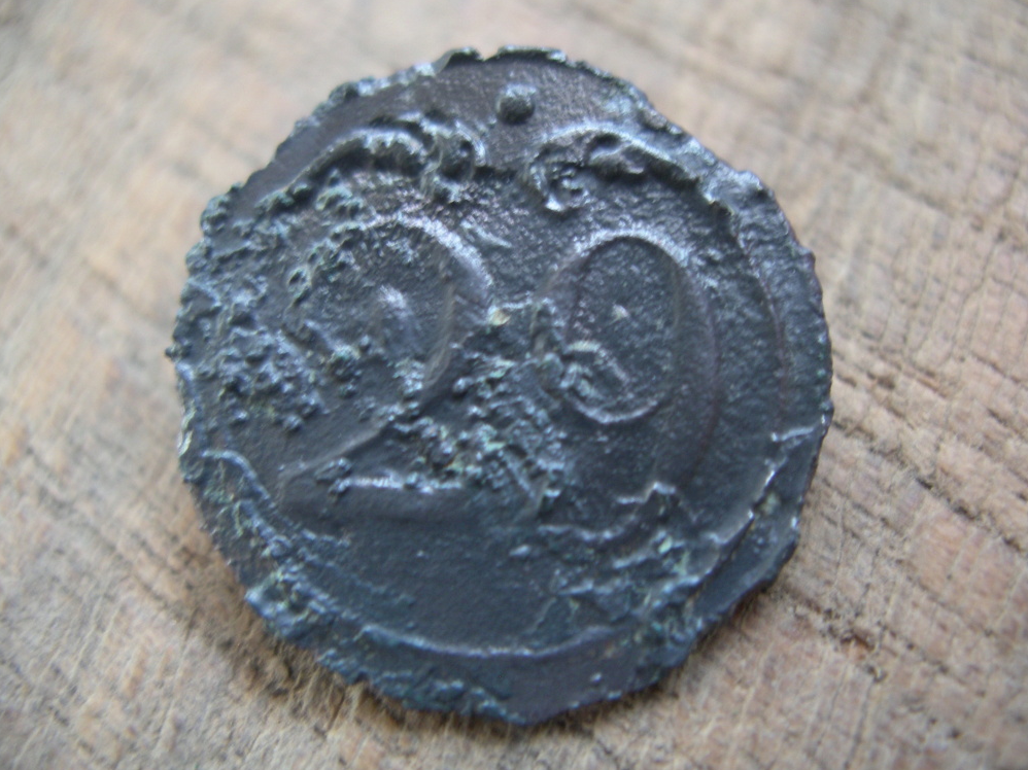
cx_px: 524
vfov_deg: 37.7
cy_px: 381
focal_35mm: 38
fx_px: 1128
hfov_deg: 49.0
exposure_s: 1/10
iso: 200
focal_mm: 7.8
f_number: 2.8
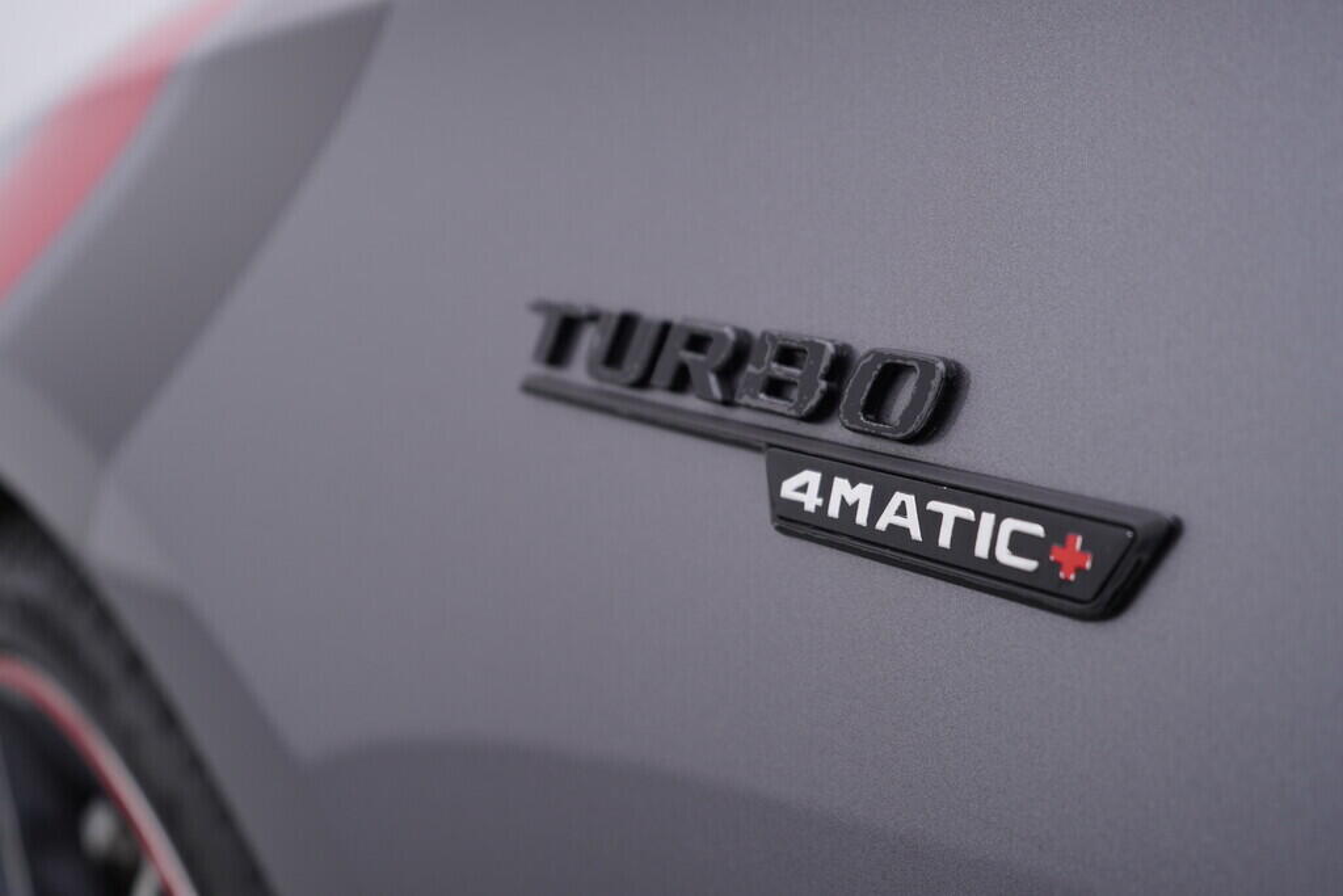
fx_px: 1343
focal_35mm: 36
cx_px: 672
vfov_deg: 36.9
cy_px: 448
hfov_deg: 53.1
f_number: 4
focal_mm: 24
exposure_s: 1/80
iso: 125
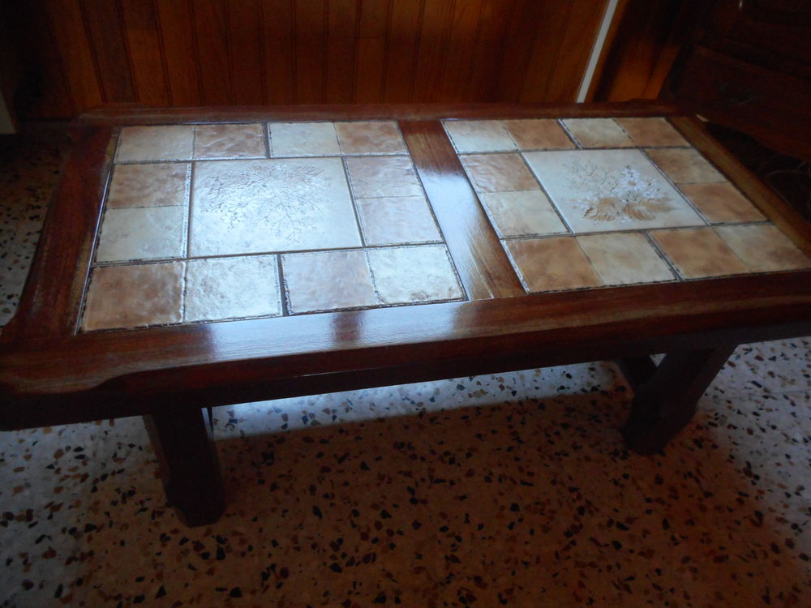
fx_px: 586
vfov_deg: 54.9
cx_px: 406
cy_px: 304
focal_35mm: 25
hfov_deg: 69.4
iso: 400
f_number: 3.7
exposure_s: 1/30
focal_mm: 4.5
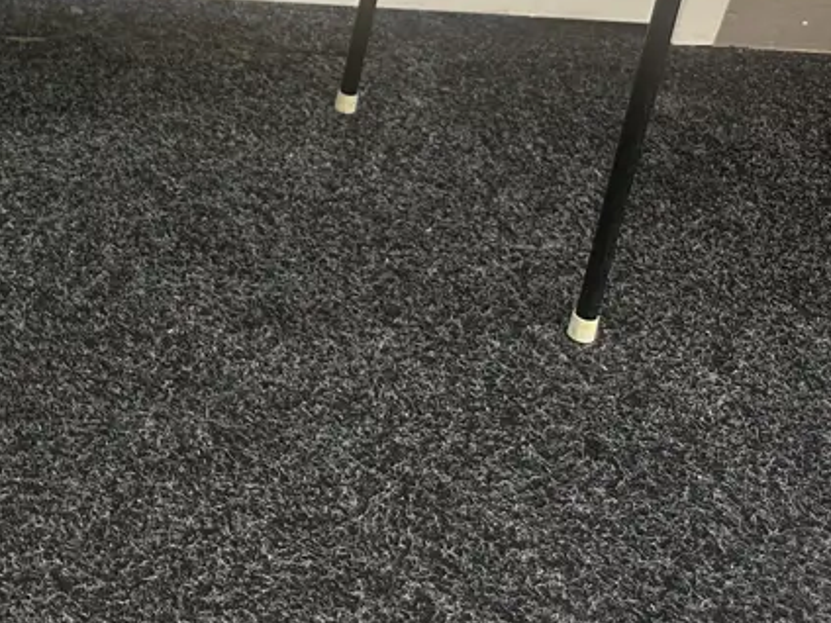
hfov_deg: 28.9
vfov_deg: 23.9
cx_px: -157
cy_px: -29
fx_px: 1392
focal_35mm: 58
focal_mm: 6.86
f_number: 1.78
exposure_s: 1/50
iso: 200
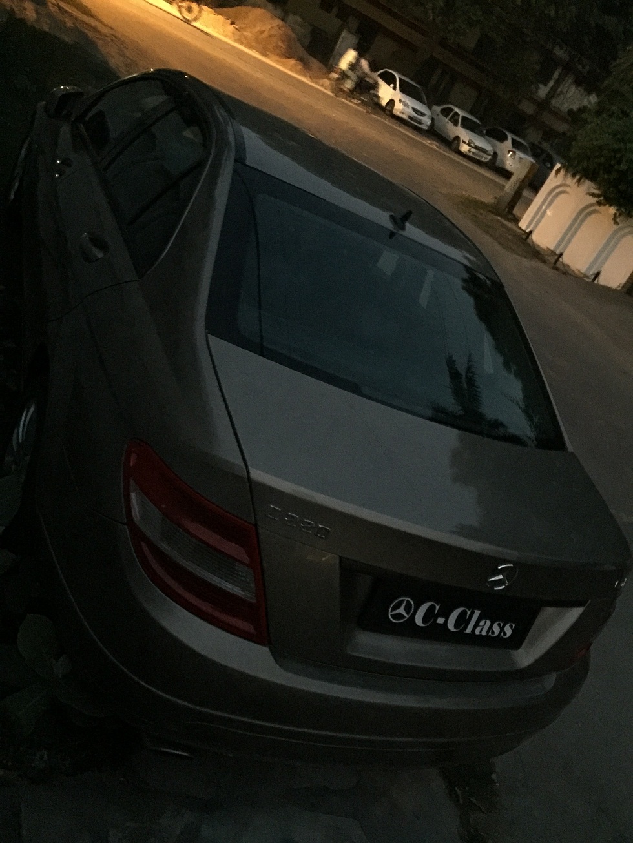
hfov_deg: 48.2
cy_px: 422
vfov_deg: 61.7
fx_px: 707
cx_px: 316
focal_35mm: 29
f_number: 2.2
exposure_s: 1/4
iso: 400
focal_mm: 4.15
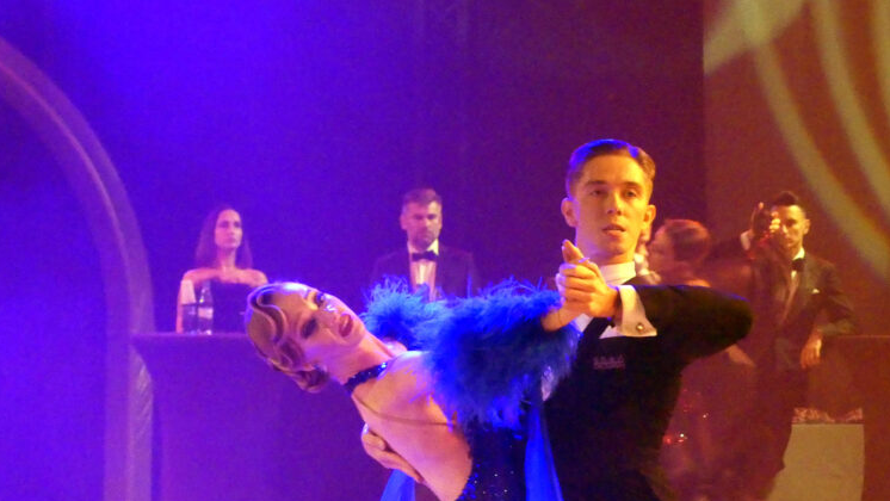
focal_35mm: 242
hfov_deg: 8.9
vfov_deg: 5.0
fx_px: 5712
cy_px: 288
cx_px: 444
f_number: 4.5
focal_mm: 39.8
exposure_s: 1/100
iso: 3200
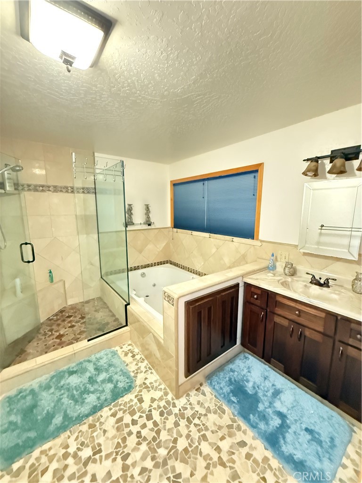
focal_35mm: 14
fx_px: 195
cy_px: 242
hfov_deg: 85.7
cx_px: 181
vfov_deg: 102.1
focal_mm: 2.22
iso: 2500
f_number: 2.2
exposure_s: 1/30
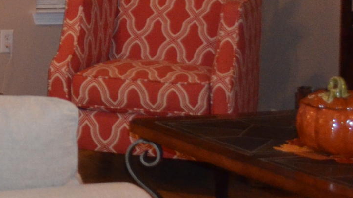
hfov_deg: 12.8
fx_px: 1460
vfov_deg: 7.5
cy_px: -154
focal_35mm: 156
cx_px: -224
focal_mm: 24
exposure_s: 1/60
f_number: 4
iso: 1600
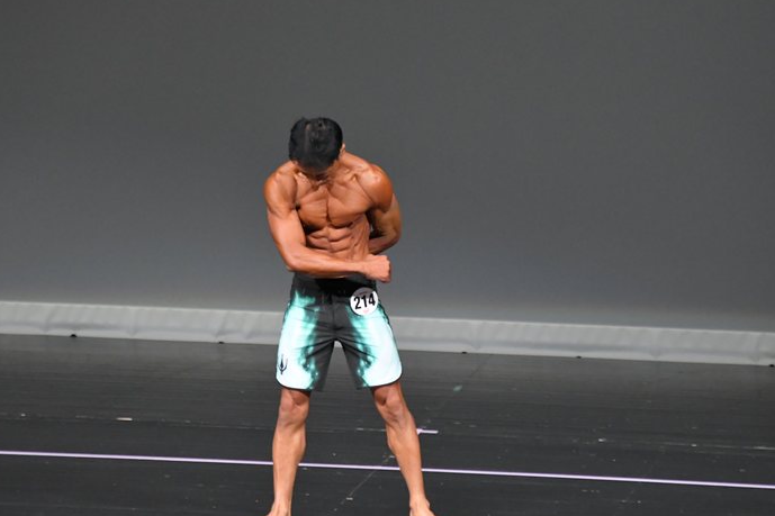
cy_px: 277
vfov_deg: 3.5
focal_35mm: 388
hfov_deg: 5.3
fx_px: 8350
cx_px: 385
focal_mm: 230
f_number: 5.6
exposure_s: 1/400
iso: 5000
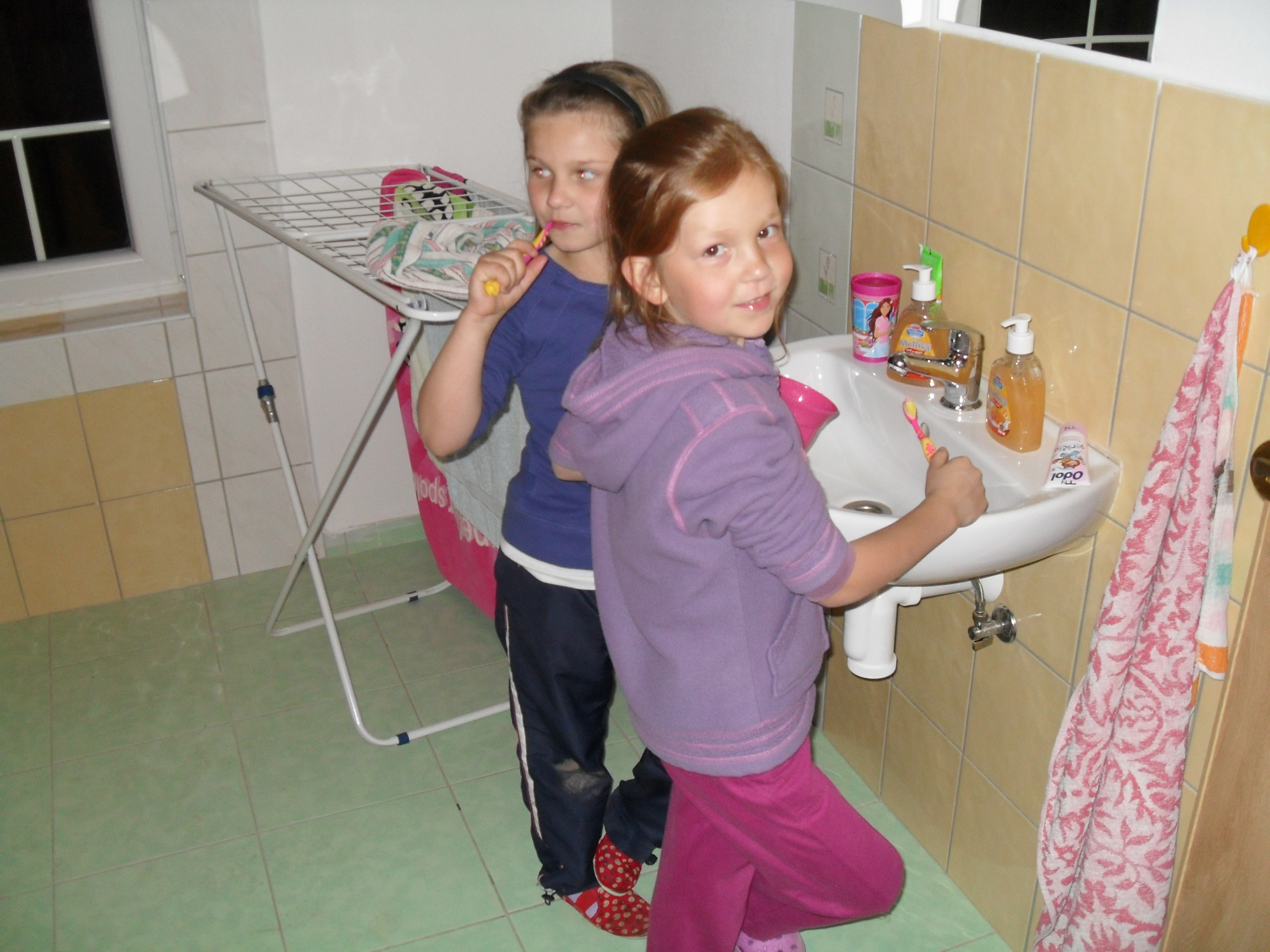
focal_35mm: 35
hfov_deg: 52.6
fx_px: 1284
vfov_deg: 40.7
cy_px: 476
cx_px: 635
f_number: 2.8
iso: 200
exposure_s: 1/45
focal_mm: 6.2
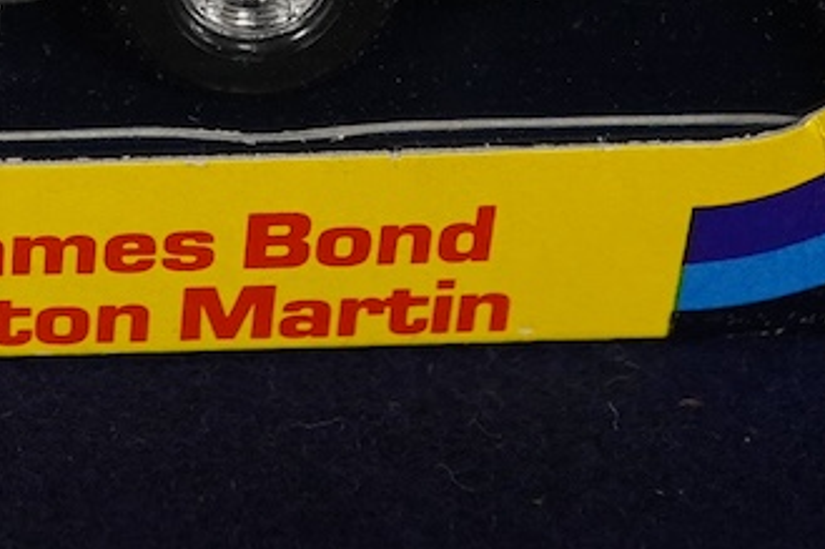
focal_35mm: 154
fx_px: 3527
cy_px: -353
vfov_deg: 8.6
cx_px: -14
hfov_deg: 13.2
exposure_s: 1/125
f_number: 8
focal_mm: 30
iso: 2000
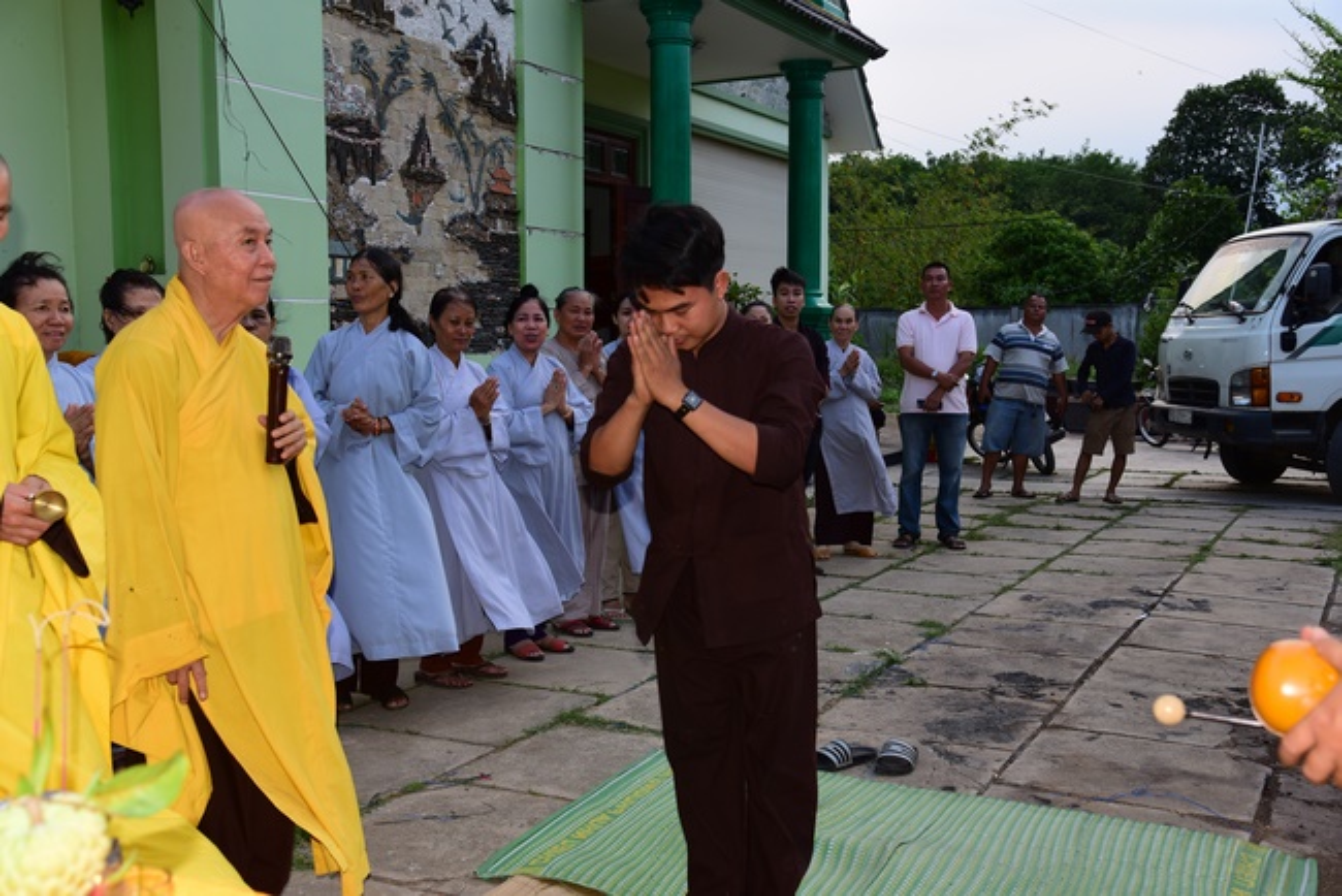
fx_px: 1417
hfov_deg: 50.7
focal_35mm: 38
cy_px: 448
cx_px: 671
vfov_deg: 35.1
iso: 250
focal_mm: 38
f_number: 5.6
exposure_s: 1/100
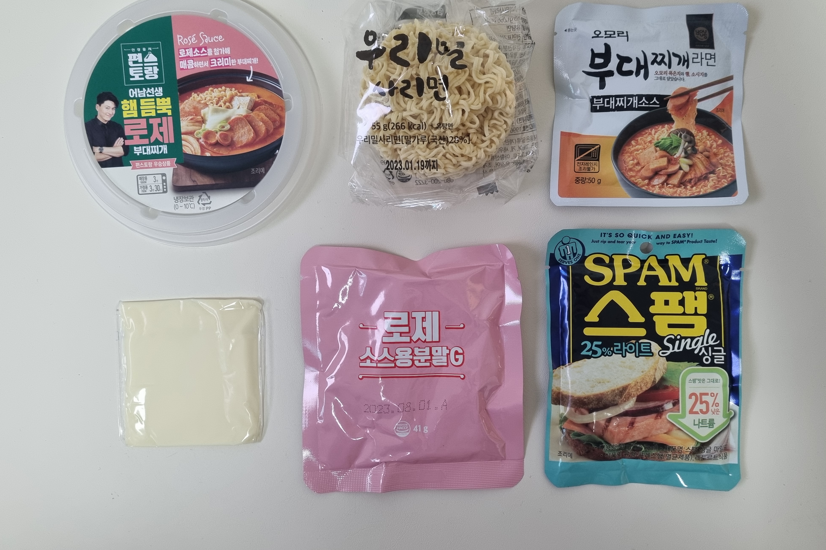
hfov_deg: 65.5
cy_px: 245
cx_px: 427
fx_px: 642
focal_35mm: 28
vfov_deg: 46.3
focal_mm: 5.4
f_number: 1.8
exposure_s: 1/60
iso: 250
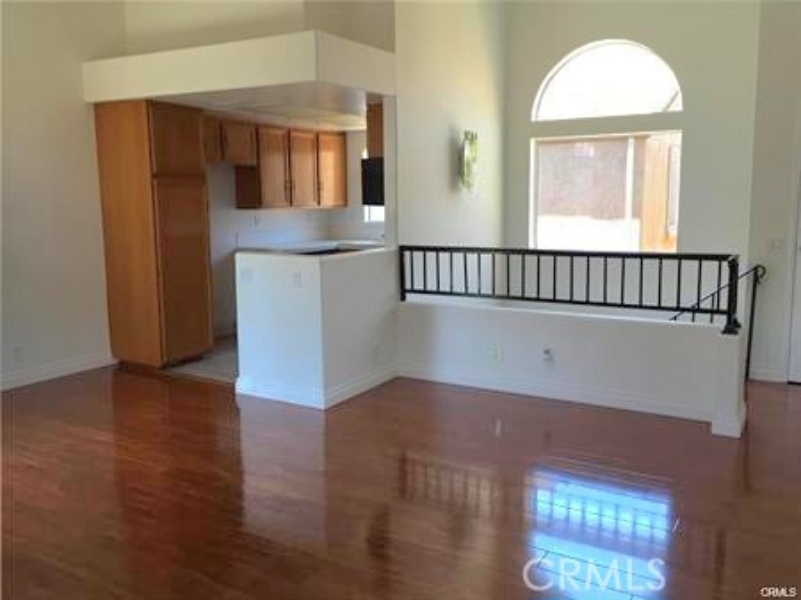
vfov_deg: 48.2
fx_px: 671
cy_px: 300
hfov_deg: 61.7
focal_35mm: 29
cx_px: 400
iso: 50
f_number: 2.2
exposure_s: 1/120
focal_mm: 4.15
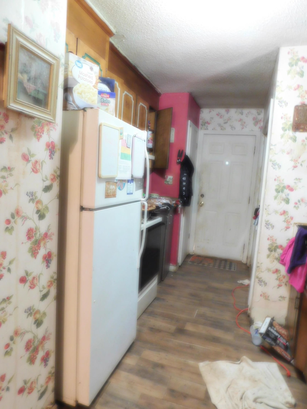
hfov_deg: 58.9
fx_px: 272
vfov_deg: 73.9
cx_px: 154
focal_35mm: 23
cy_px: 204
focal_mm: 4
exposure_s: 1/10
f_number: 3
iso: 400
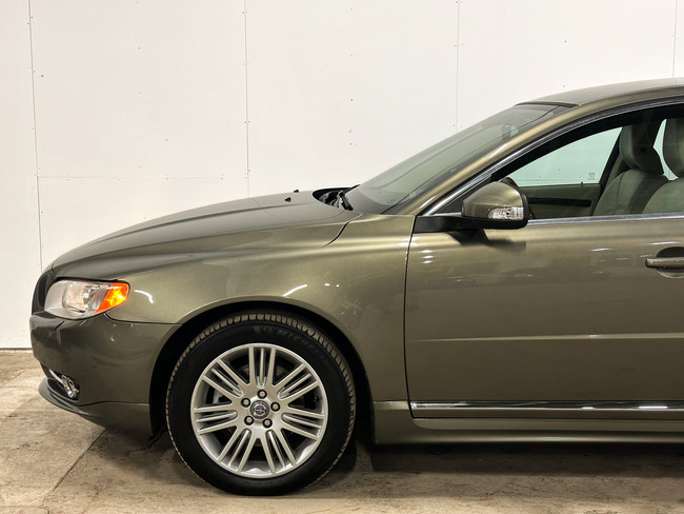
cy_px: 257
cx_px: 342
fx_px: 949
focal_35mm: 48
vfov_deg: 30.3
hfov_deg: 39.6
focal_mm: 6.86
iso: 160
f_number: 1.8
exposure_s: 1/50
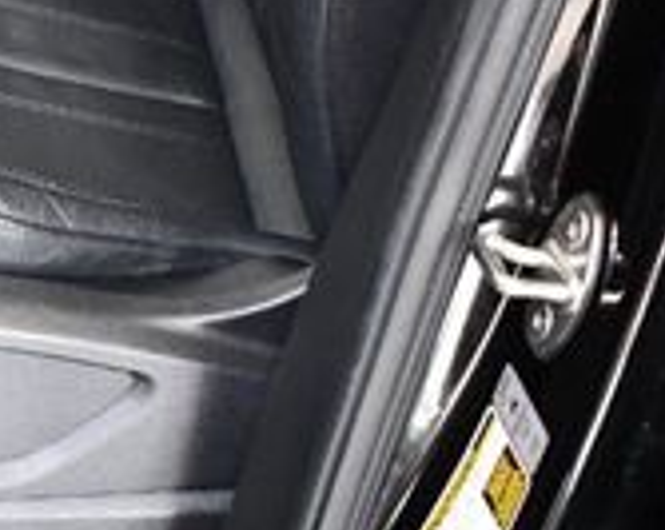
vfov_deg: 11.8
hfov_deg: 13.5
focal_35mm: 130
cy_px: 448
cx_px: -466
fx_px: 2554
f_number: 3.5
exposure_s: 1/125
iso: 3200
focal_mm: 18
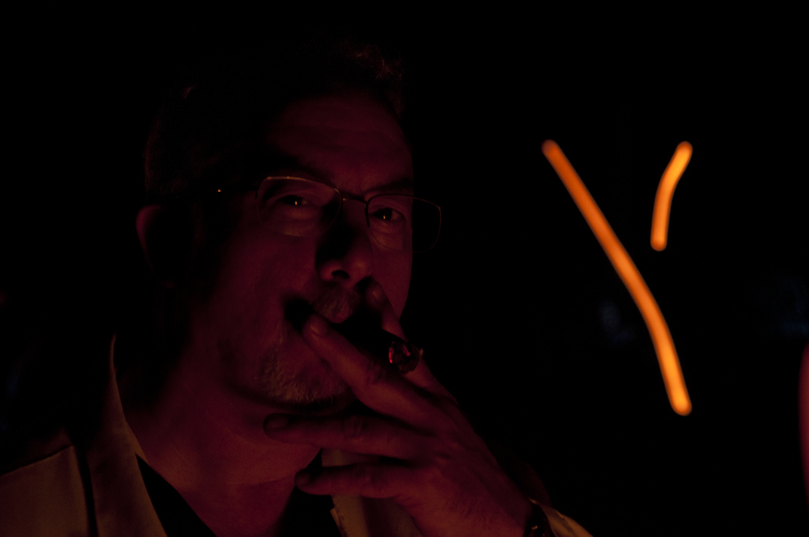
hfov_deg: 18.2
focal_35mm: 112
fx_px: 2525
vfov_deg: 12.1
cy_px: 268
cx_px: 404
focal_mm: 75
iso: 640
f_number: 5
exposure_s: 1/10
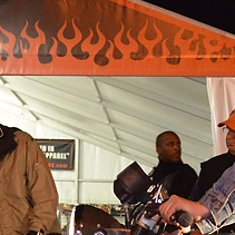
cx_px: 245
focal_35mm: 162
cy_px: 270
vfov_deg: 10.6
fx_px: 1244
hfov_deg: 10.7
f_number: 4.5
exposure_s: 1/60
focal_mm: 28
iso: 3200
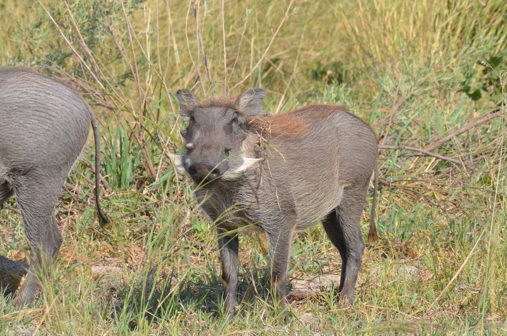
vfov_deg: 3.0
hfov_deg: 4.6
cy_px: 168
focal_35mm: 450
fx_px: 6325
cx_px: 254
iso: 2500
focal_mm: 300
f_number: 13
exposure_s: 1/2500
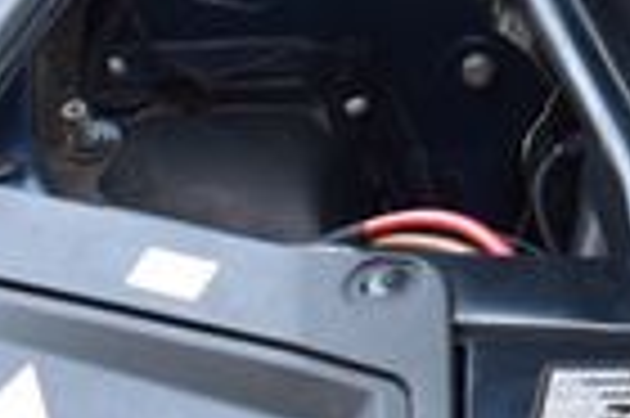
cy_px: -54
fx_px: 2395
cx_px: 1256
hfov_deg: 13.0
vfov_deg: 9.9
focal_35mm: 137
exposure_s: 1/15
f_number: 6.3
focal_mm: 20
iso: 400
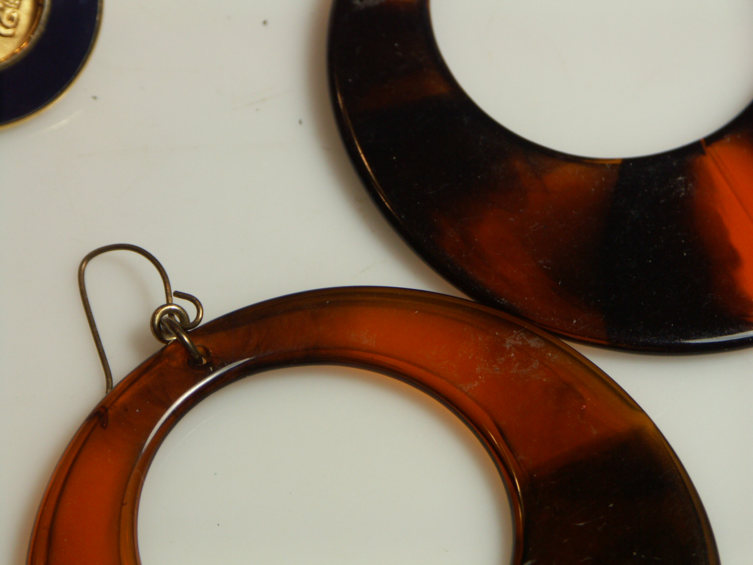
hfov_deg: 9.9
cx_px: 376
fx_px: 4351
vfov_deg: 7.4
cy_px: 282
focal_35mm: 200
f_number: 4.5
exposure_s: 1/80
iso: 100
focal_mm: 50.8
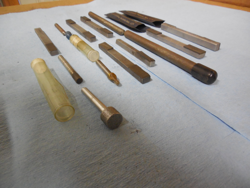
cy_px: 94
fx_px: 181
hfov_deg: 69.4
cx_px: 125
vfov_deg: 54.9
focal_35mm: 25
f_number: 3.3
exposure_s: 1/15
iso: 800
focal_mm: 4.5
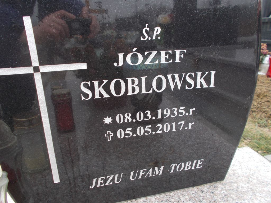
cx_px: 136
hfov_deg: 60.0
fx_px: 235
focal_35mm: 30
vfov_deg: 46.8
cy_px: 102
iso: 80
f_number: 3.4
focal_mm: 5.3
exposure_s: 1/60
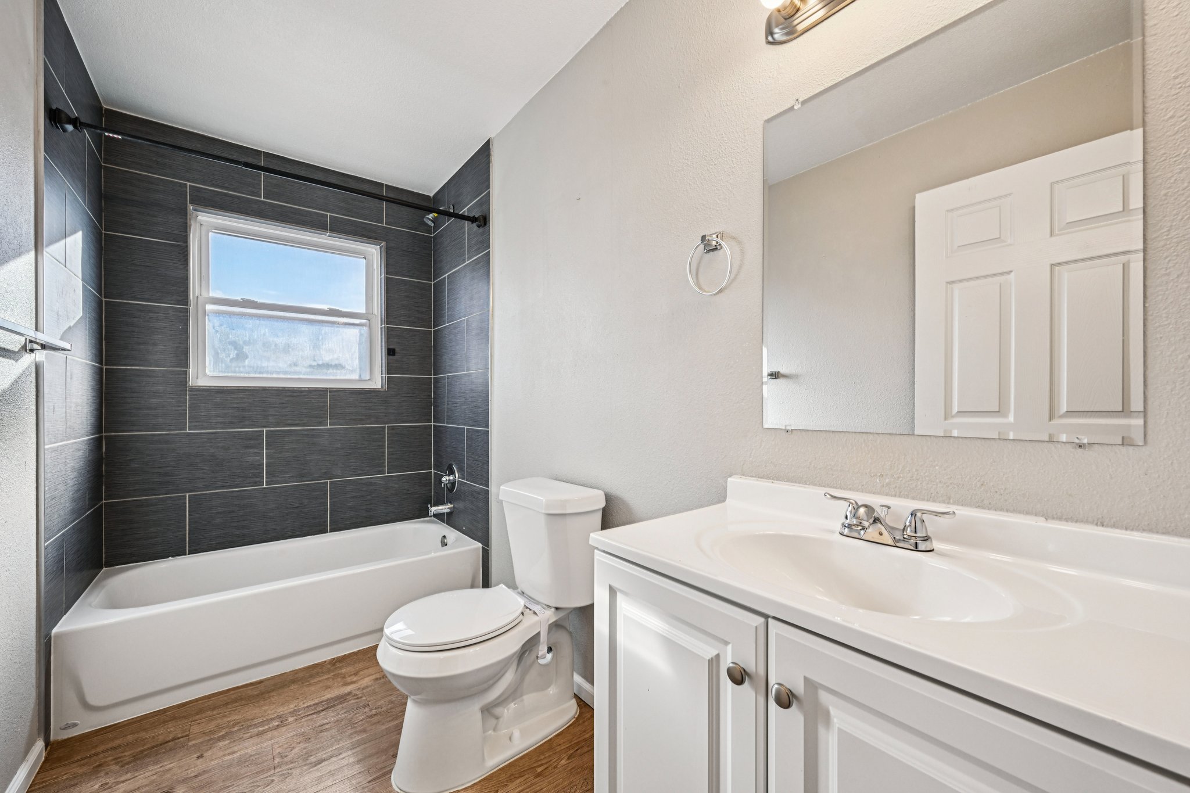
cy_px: 396
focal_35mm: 14
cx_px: 595
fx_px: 463
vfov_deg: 81.2
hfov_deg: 104.3
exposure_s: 1/15
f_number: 11
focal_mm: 14
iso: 200
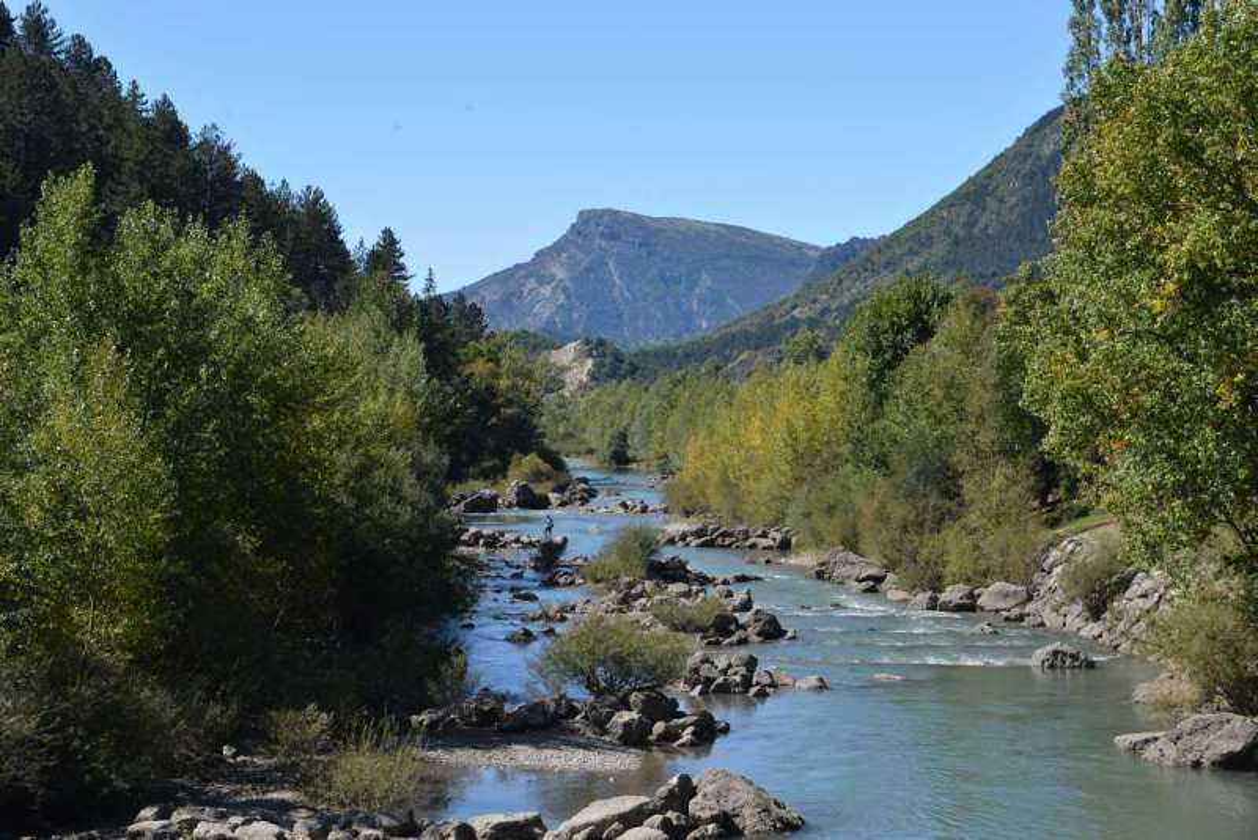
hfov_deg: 28.8
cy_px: 420
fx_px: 2447
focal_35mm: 70
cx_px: 629
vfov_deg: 19.5
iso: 220
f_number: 11
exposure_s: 1/125
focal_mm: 70
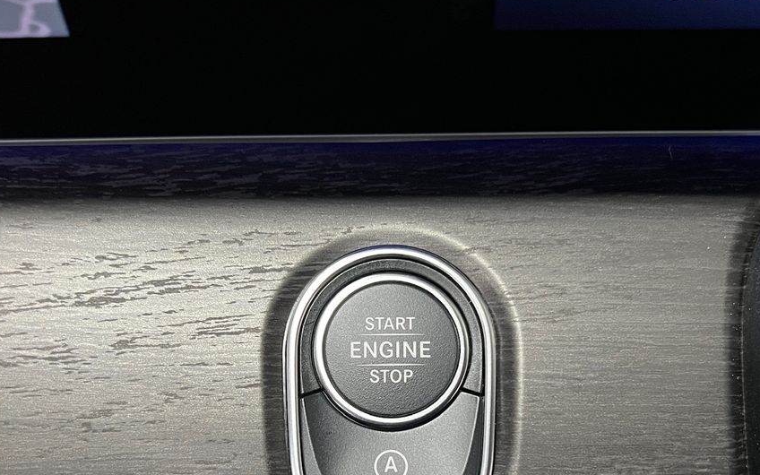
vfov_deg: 31.9
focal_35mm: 39
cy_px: 376
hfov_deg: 50.4
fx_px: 808
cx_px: 397
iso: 500
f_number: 1.5
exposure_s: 1/42
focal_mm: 5.7
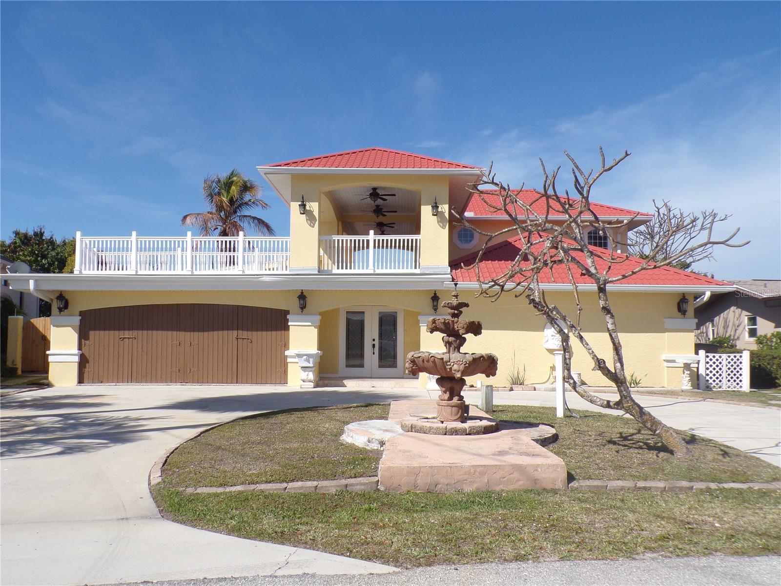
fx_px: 632
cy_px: 293
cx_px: 390
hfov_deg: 63.4
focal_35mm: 28
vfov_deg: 49.7
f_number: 6
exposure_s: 1/400
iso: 80
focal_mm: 5
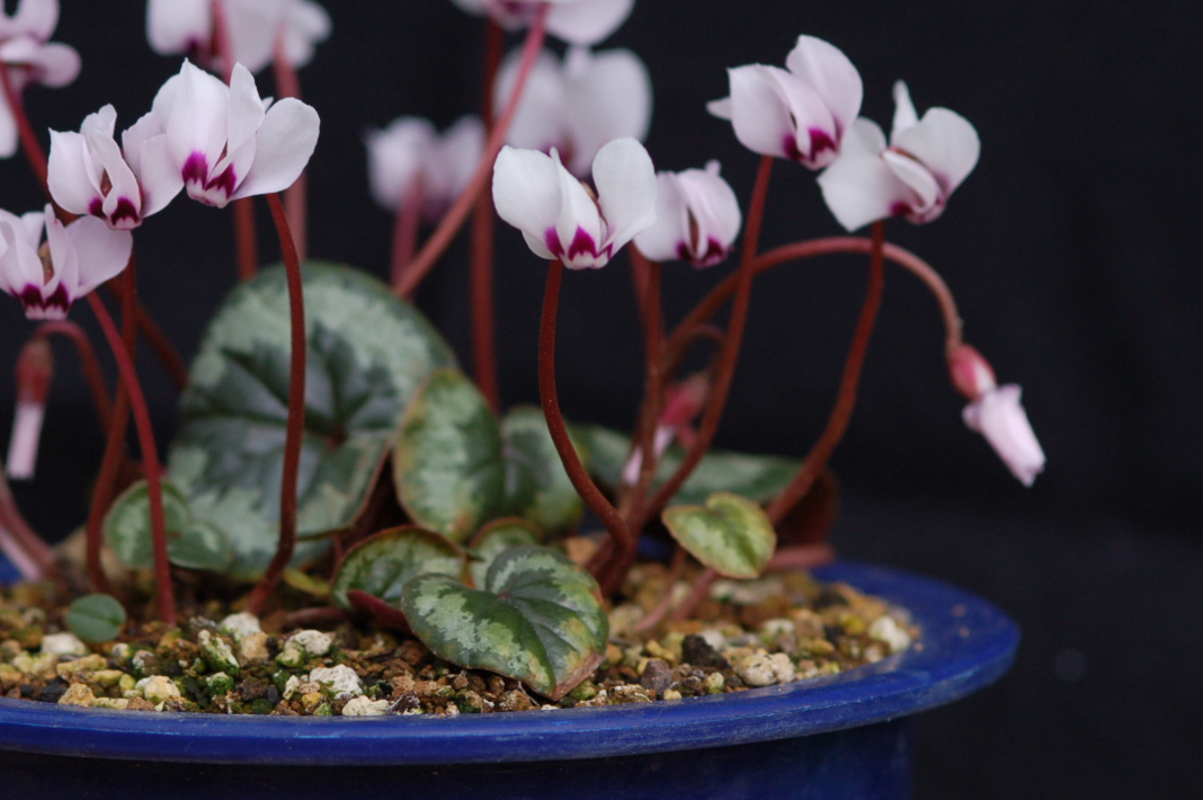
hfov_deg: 9.3
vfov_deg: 6.2
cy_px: 255
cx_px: 391
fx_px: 7402
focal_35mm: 222
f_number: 4.5
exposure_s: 1/1250
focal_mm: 105
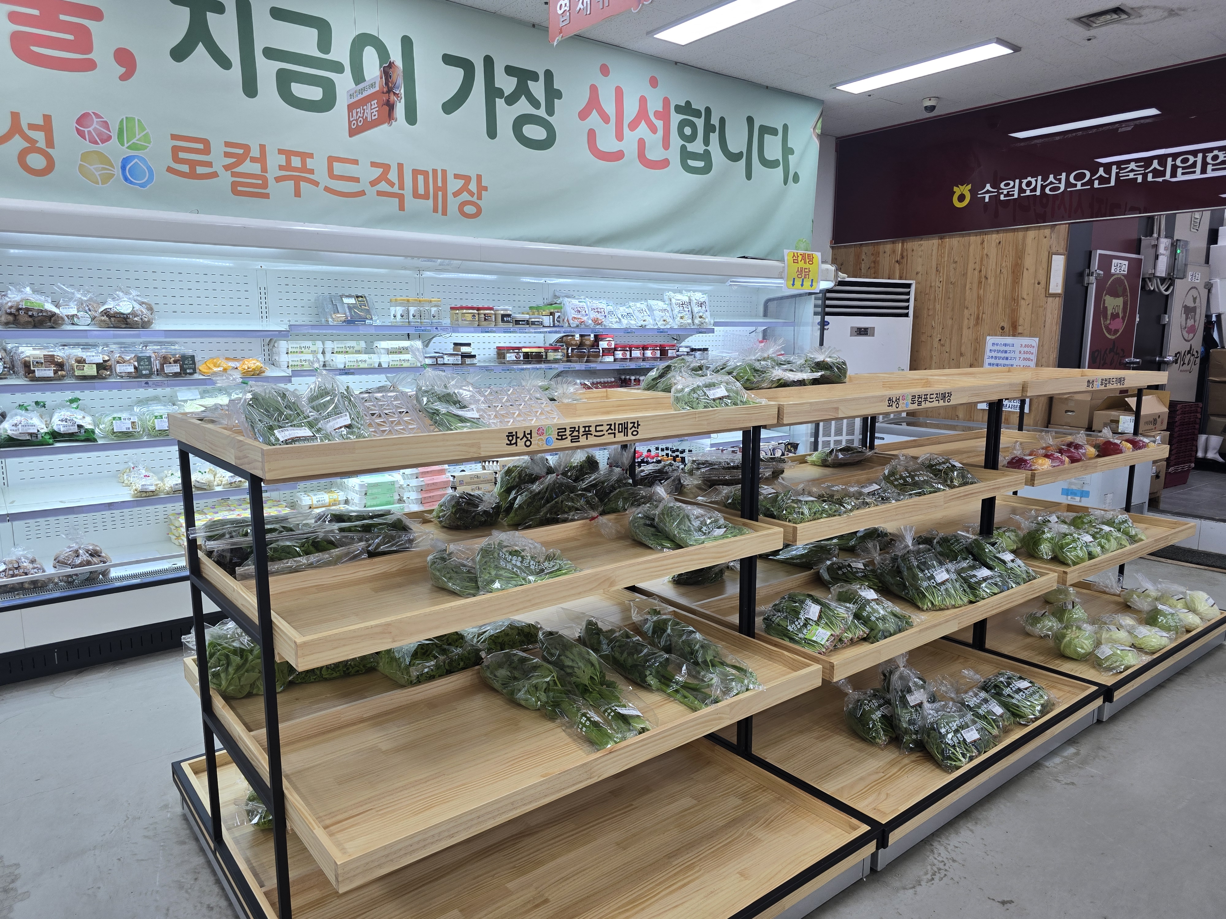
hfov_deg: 73.9
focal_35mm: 23
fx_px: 815
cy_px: 460
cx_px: 613
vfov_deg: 58.9
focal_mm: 6.3
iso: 80
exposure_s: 1/120
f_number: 1.7
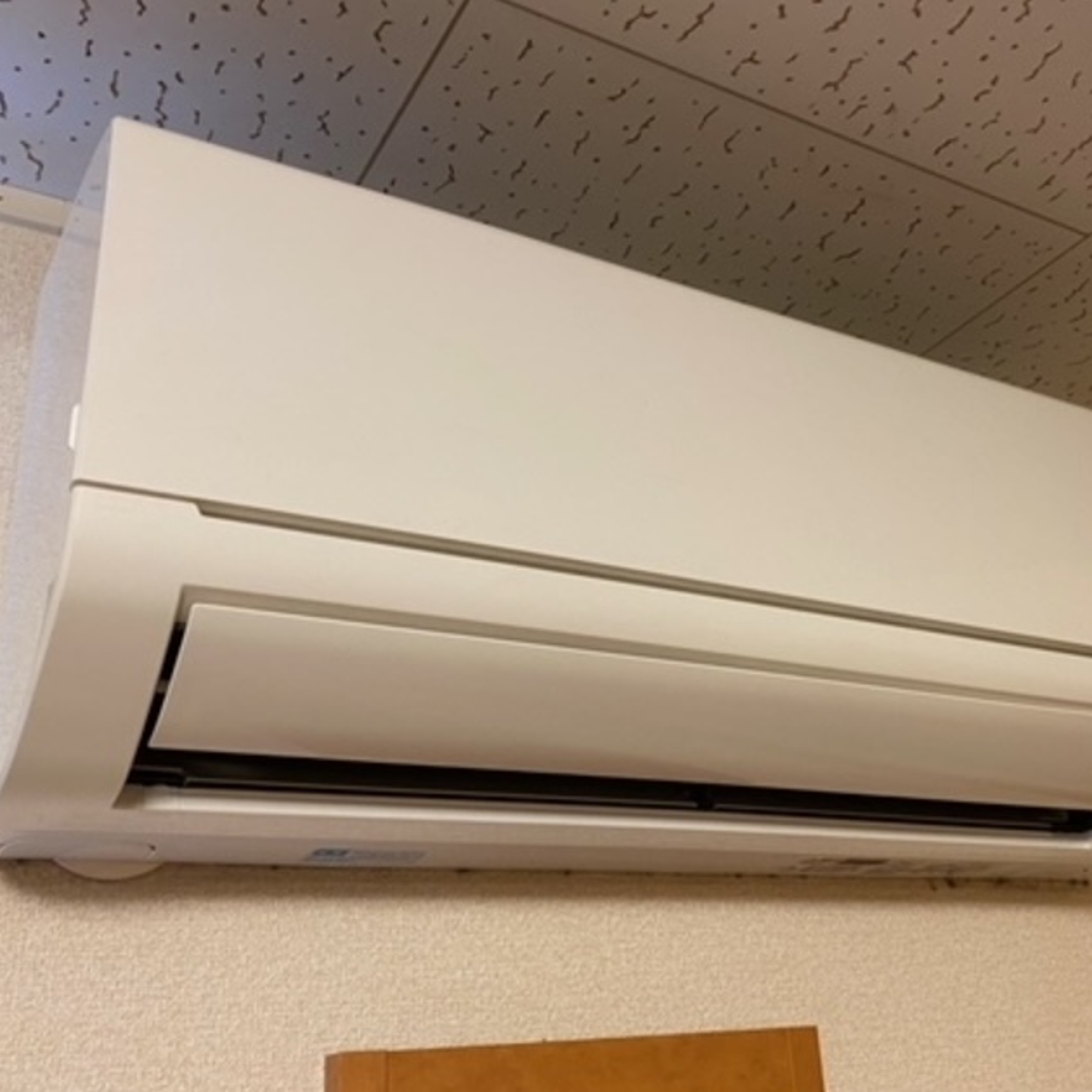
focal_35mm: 35
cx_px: 683
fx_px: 1249
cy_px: 539
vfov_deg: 47.2
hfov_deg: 46.8
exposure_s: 1/60
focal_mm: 4.25
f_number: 1.8
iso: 160
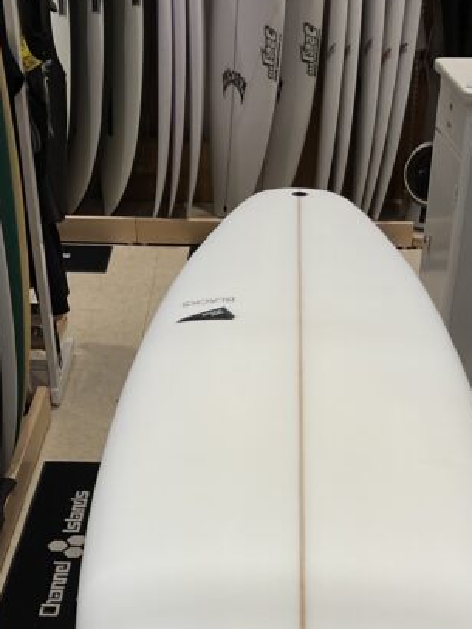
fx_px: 1037
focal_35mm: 57
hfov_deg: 25.6
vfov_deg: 31.8
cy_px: 595
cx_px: 275
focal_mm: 3
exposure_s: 1/149
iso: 16
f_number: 1.8
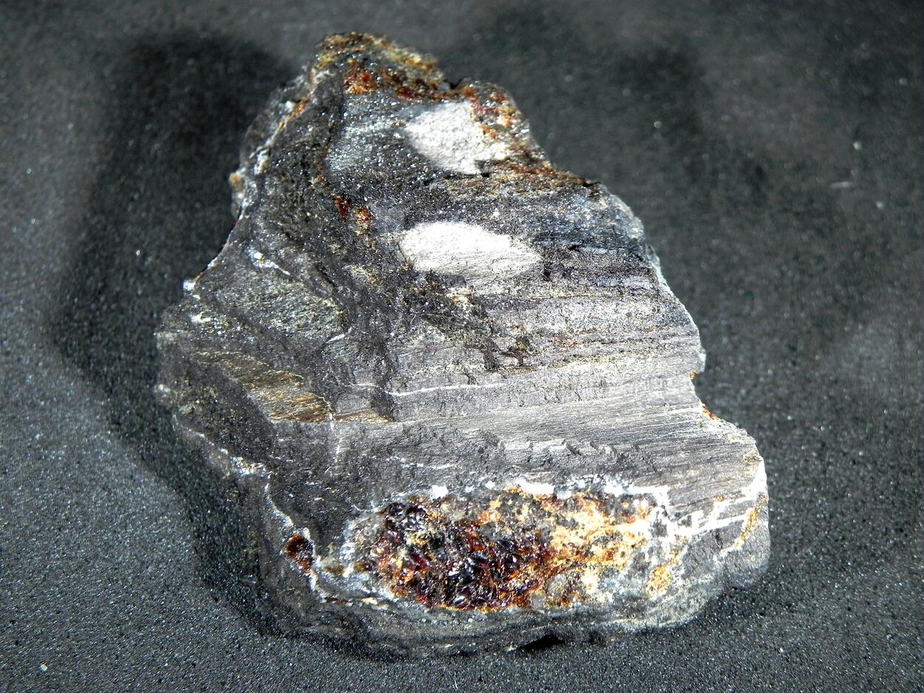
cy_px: 346
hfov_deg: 26.0
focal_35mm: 75
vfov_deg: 19.6
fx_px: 2002
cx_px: 462
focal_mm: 13.4
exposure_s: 1/57.3
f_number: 4
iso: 160
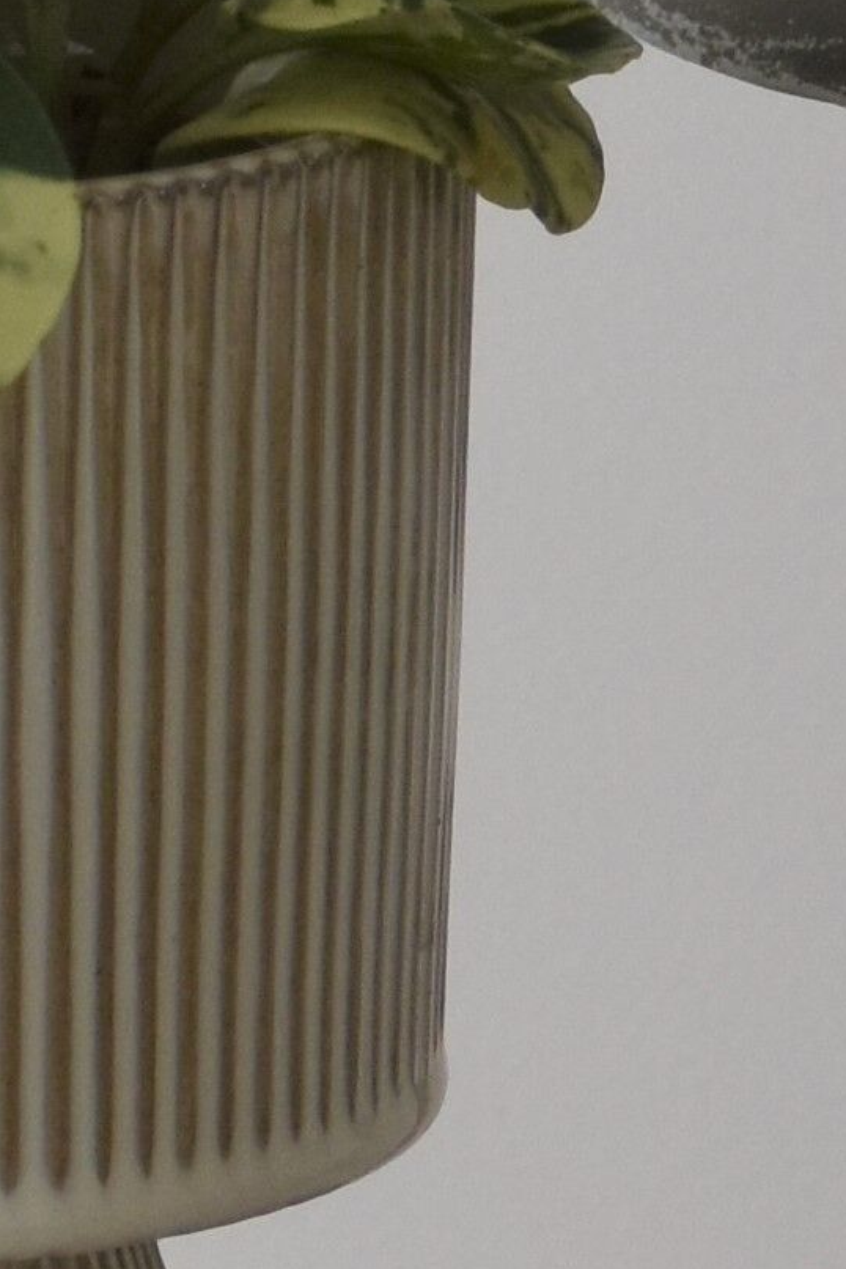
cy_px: 1363
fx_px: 31441
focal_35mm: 892
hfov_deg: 1.5
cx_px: 904
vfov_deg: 2.3
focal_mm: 80
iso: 400
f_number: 5.6
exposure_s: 1/250
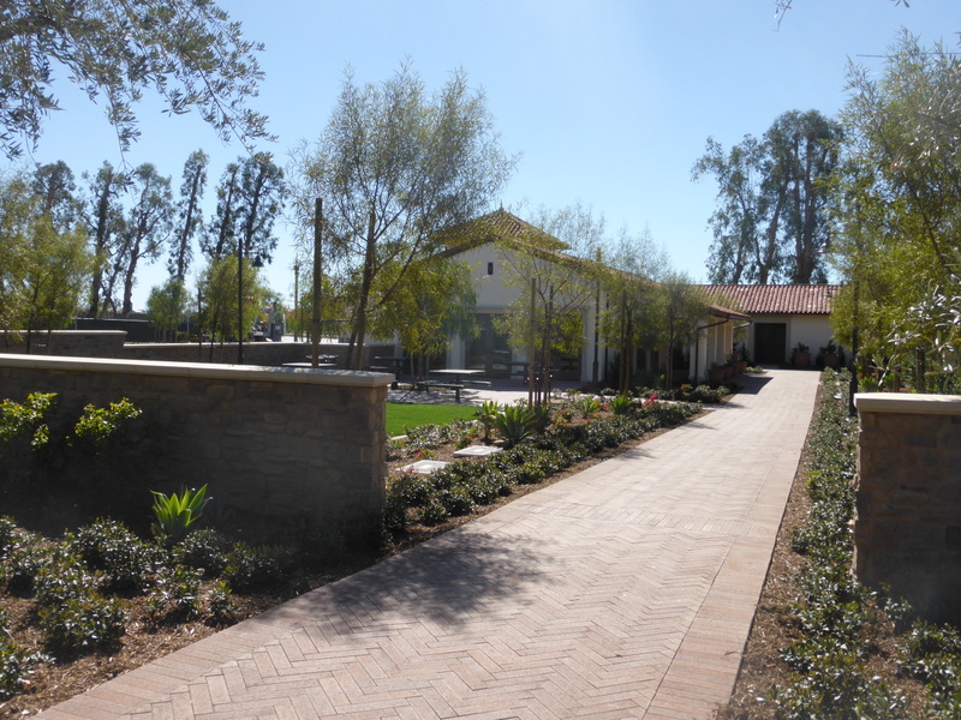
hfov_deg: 60.0
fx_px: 833
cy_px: 360
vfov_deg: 46.8
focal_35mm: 30
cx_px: 480
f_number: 3.6
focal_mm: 5.4
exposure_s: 1/1000
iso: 100
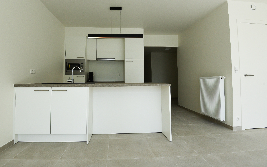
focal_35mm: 18
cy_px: 71
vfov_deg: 64.7
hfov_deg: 90.9
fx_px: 131
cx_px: 123
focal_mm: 16
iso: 200
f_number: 8
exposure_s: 1/250
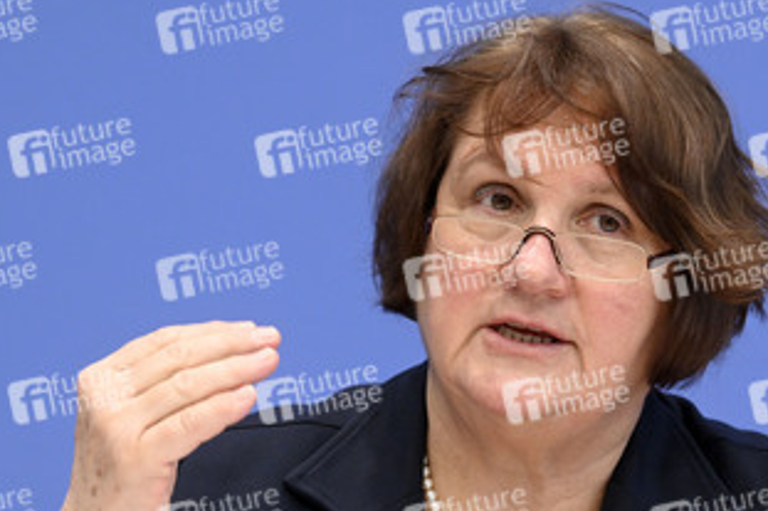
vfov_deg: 7.0
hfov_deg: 10.5
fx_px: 4179
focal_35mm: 196
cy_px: 333
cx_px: 500
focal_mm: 135
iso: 4000
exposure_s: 1/320
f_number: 6.3
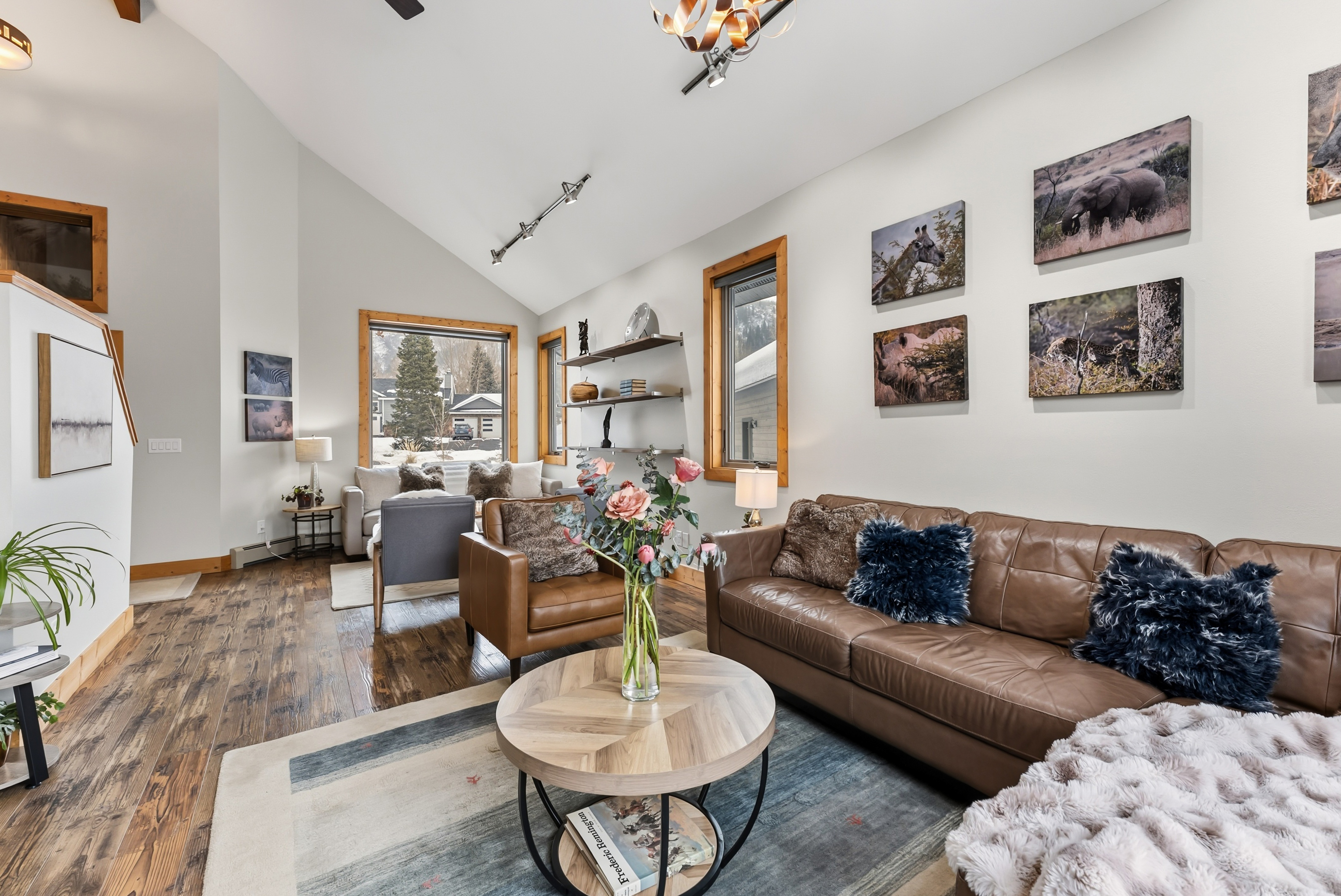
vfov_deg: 81.3
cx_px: 670
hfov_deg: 104.2
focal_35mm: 14
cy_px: 448
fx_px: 522
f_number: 7.1
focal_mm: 14
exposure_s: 1/125
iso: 250
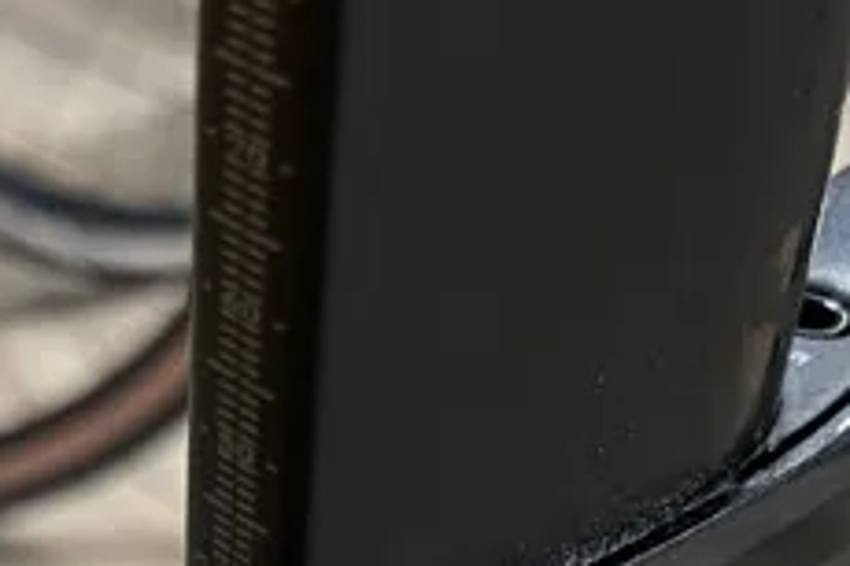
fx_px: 2218
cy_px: 751
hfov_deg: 21.7
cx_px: 499
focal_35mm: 94
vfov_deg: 13.9
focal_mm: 5.1
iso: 125
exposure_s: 1/50
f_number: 1.6
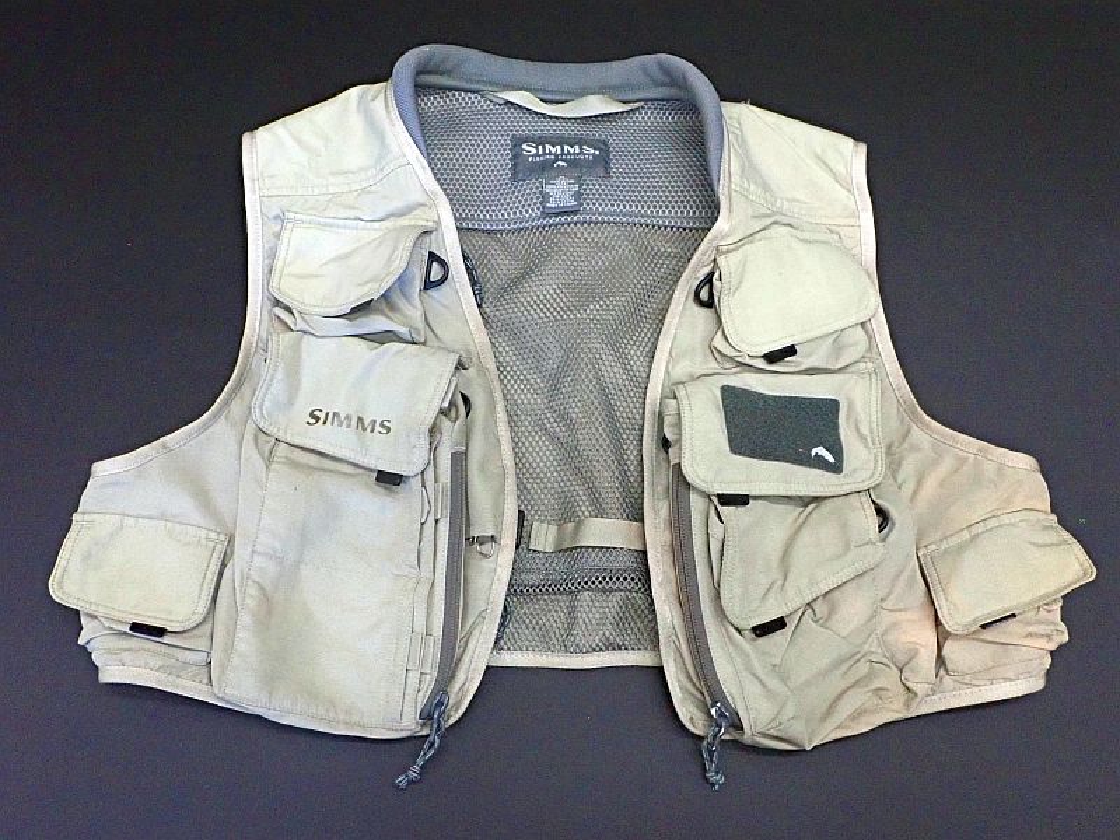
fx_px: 971
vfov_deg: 46.8
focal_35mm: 30
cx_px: 560
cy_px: 420
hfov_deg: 60.0
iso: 800
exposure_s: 1/60
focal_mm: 5.5
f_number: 3.2
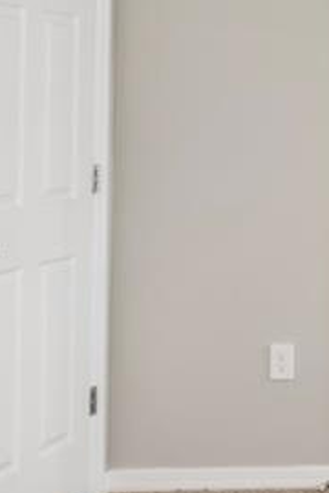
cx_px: 784
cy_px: 62
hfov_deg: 12.3
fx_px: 1220
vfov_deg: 22.4
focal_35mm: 89
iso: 320
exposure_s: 1/10
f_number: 10
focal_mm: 10
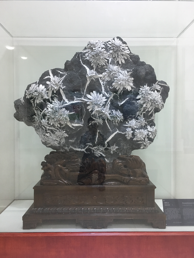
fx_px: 217
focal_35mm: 29
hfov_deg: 48.2
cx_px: 97
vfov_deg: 61.7
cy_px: 129
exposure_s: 1/20
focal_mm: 4.15
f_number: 2.2
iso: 200
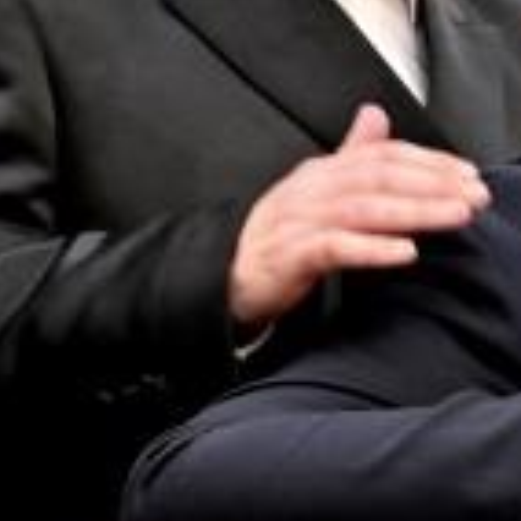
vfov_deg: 11.8
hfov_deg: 10.0
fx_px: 2503
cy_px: 72
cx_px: 1339
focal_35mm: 147
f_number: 4
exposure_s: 1/250
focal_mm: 24
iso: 800
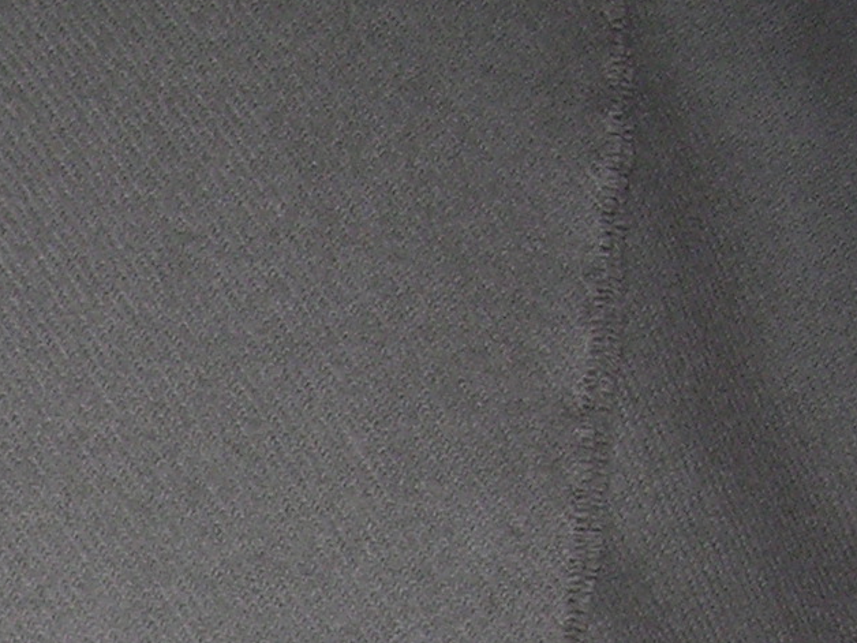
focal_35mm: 124
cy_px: 1043
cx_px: -377
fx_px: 3070
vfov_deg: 11.3
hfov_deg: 14.9
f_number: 2.8
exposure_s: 1/60.1
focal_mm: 5.8
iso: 100
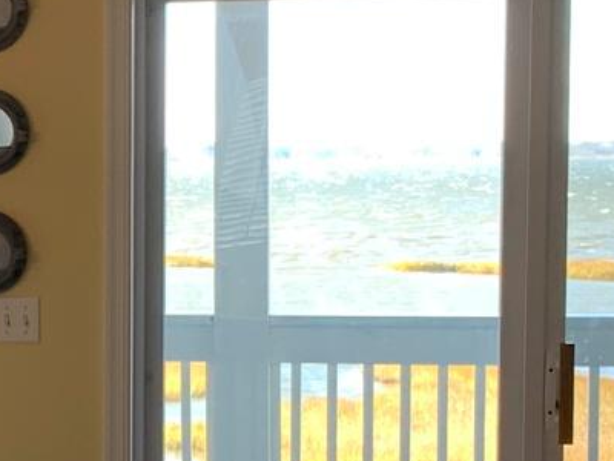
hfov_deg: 14.0
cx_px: -279
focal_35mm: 133
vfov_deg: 11.1
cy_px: 361
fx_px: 2359
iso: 80
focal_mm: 4.25
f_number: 1.8
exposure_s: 1/120
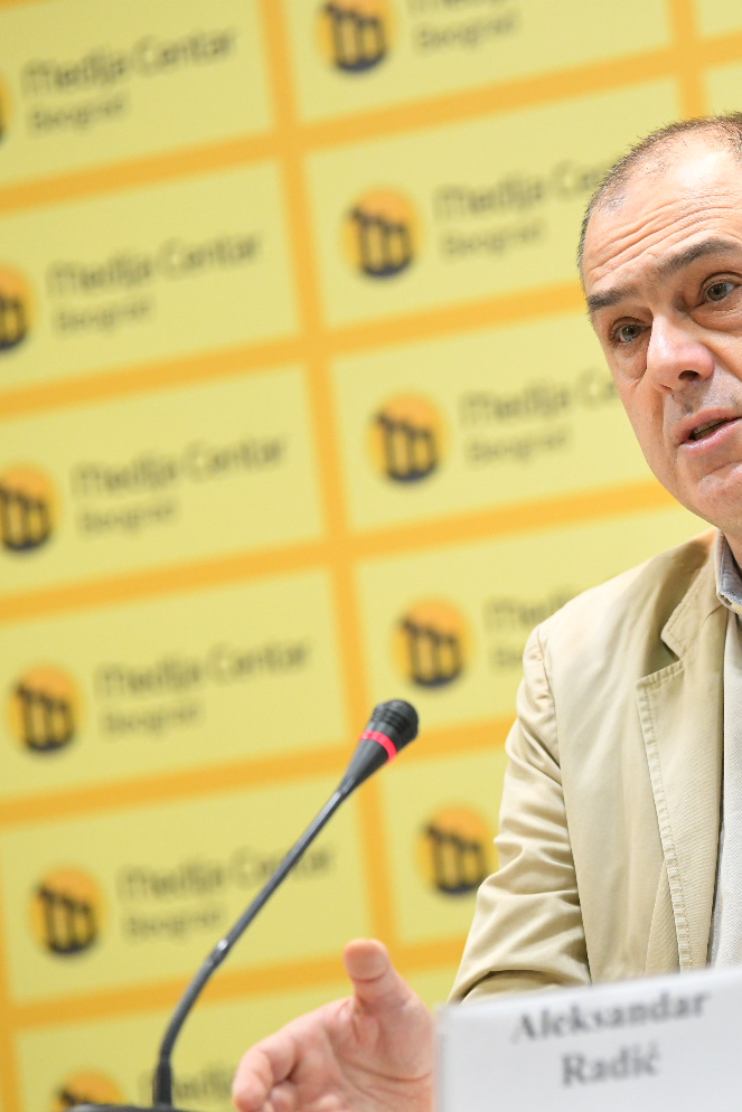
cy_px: 552
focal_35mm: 220
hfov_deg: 6.2
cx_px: 750
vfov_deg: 9.4
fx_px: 6799
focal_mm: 135
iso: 3200
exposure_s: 1/320
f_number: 3.2
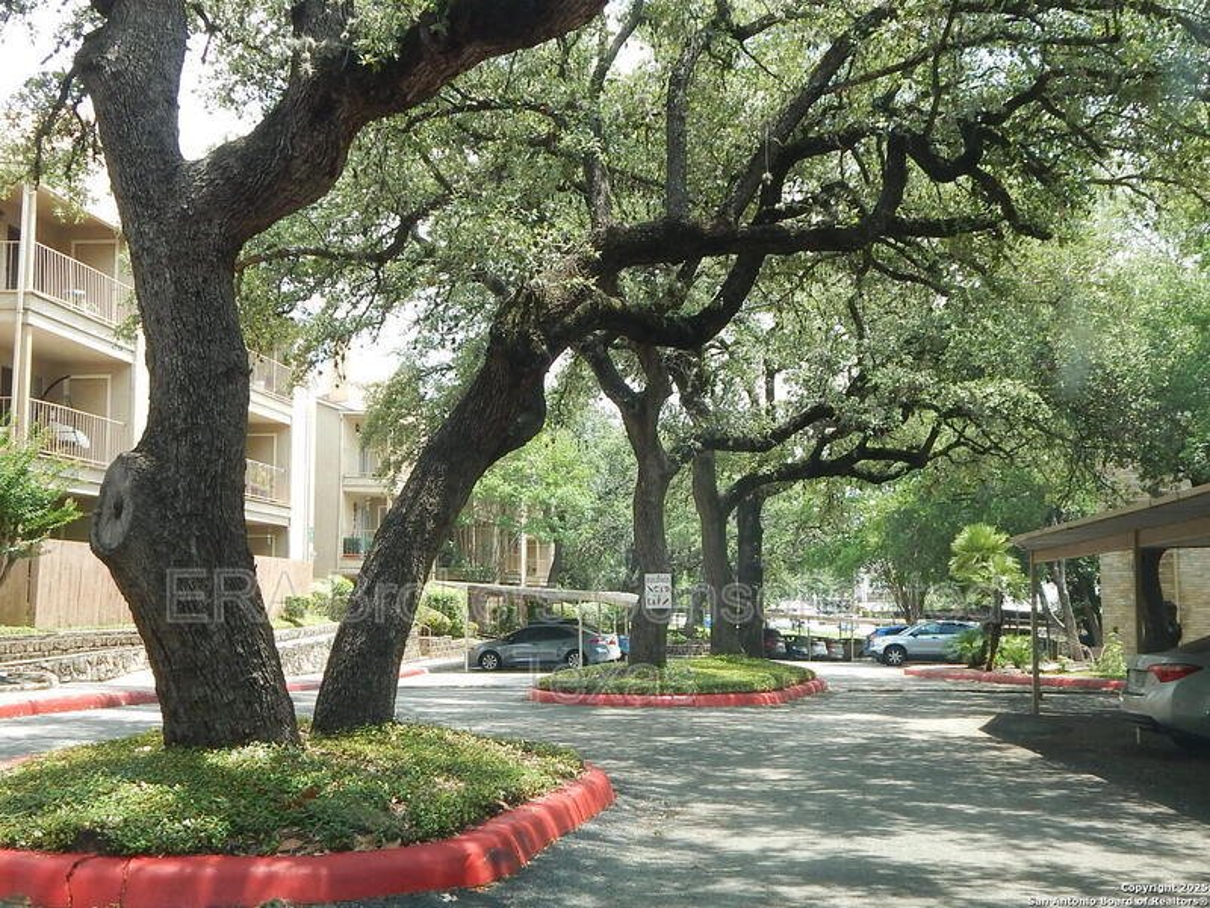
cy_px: 454
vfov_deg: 61.1
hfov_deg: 76.4
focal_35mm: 22
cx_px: 605
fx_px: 769
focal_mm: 4
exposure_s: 1/250
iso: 125
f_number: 3
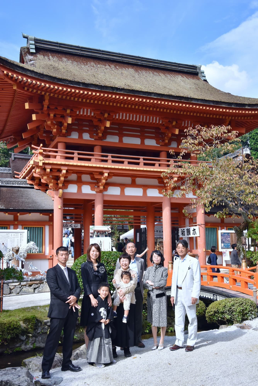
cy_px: 193
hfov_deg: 31.9
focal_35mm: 42
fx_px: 451
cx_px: 129
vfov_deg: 46.4
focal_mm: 42
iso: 2000
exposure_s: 1/1000
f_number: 14
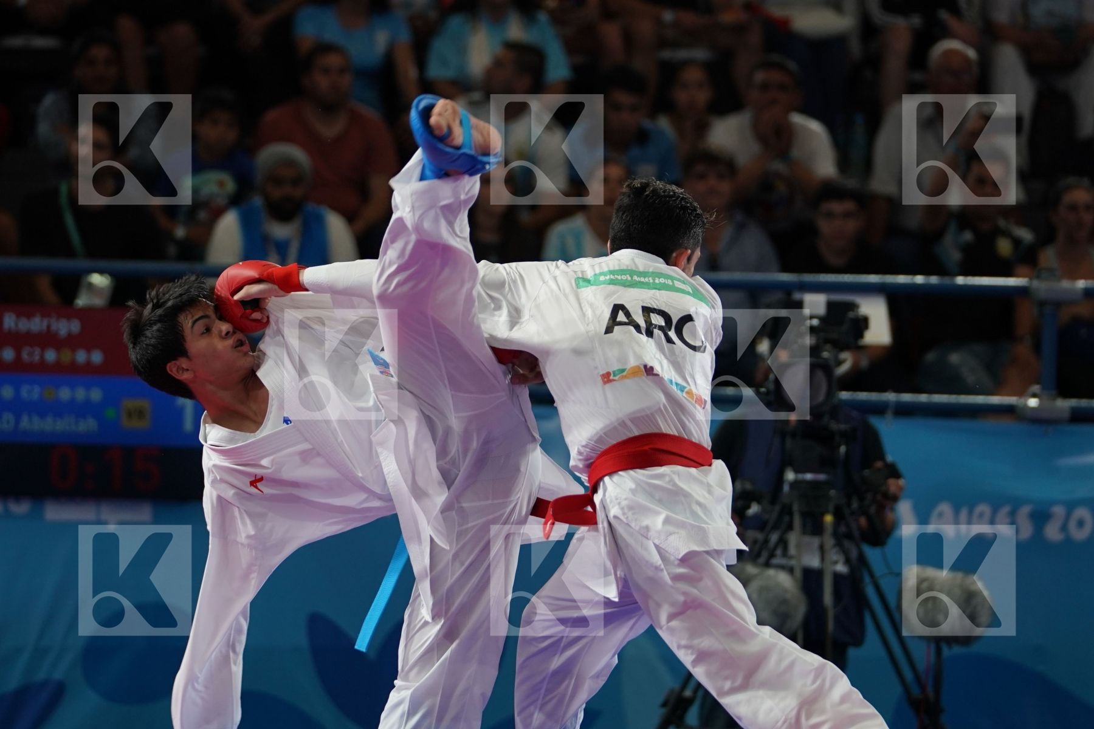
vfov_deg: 6.4
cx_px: 547
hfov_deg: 9.6
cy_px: 364
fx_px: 6503
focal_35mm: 214
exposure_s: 1/1000
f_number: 2.8
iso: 1000
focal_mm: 143
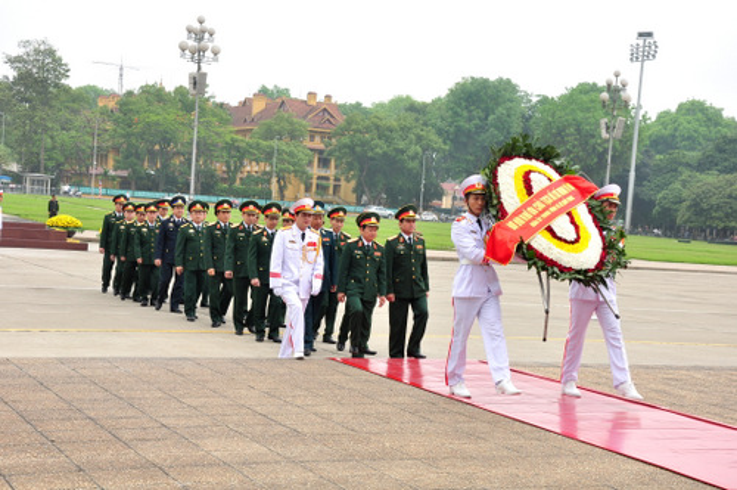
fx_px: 1227
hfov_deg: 33.4
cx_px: 368
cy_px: 245
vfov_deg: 22.6
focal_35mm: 60
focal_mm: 40
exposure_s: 1/125
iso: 250
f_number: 8
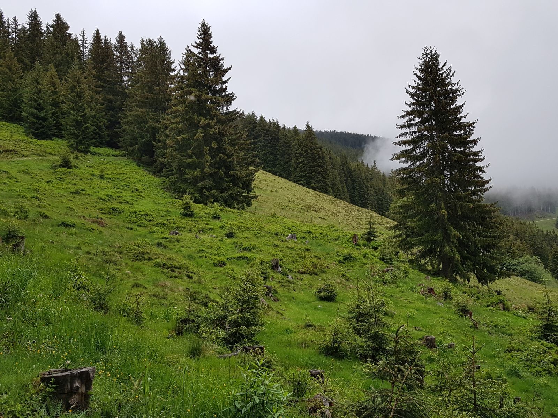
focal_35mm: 26
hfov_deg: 67.3
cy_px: 209
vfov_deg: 53.1
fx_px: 419
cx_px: 279
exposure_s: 1/996
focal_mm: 4.2
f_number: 1.7
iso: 50
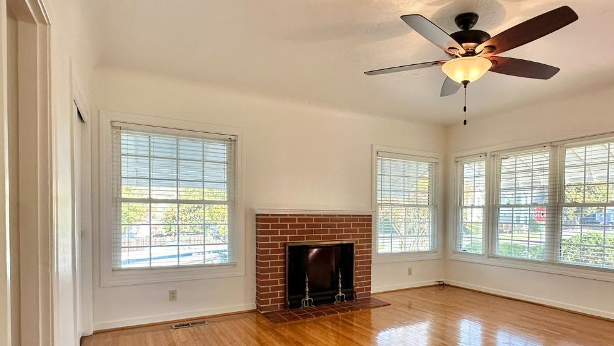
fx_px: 375
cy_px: 225
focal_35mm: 23
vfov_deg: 48.9
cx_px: 363
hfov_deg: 77.9
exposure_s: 1/120
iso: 160
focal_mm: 2.22
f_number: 2.2
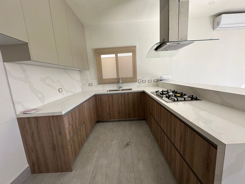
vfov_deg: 85.7
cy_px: 92
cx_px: 122
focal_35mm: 14
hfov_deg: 102.1
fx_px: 99
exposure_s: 1/186
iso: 40
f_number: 2.2
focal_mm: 2.22
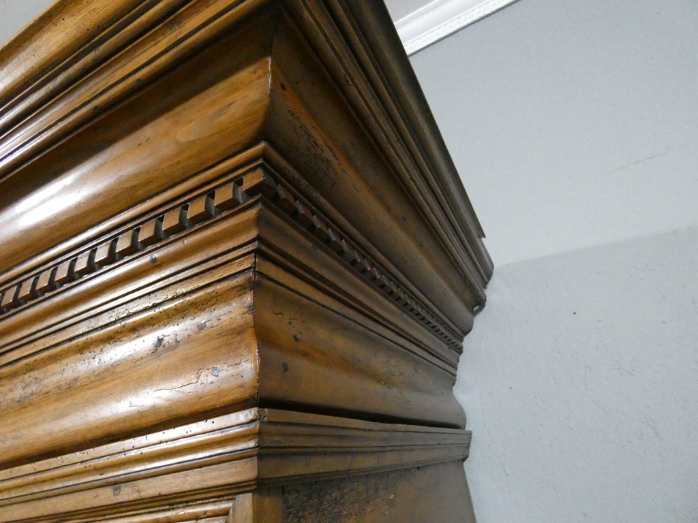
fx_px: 403
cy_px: 262
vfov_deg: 66.0
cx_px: 349
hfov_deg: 81.7
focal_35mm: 20
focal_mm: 3.6
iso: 1600
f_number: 2.8
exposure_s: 1/125
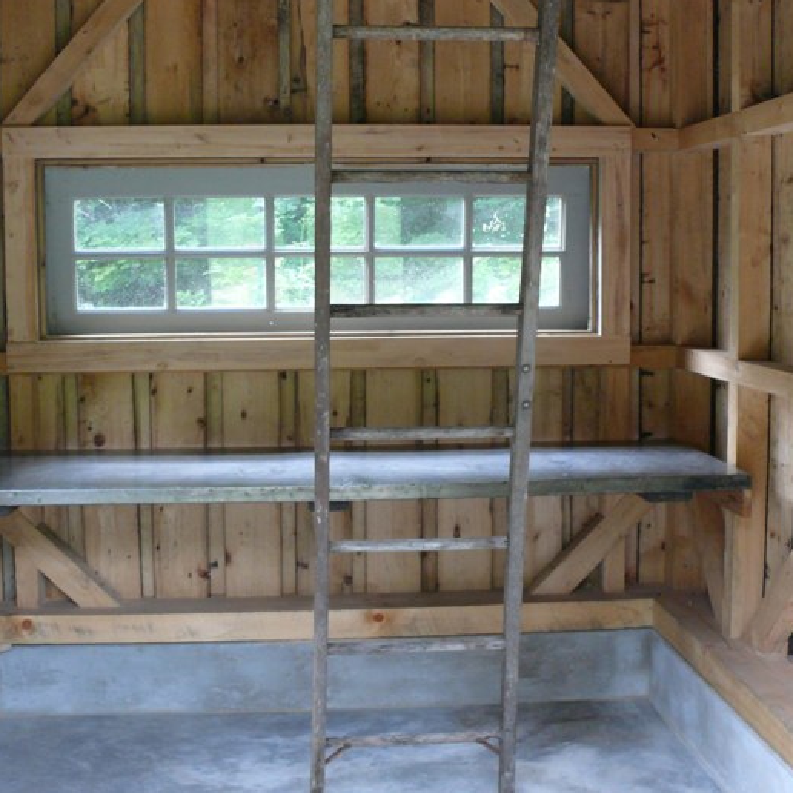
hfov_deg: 35.4
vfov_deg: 35.4
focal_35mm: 48
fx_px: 1244
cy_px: 383
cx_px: 390
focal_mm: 7.4
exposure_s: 1/25
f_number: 2.8
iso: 200
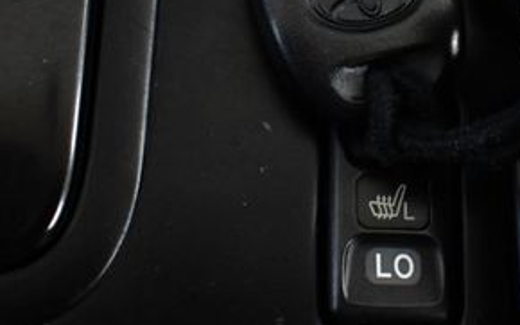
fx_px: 1147
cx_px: 459
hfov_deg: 24.8
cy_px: 18
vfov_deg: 15.9
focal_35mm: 81
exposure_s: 1/125
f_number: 3.5
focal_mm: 18
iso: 2800
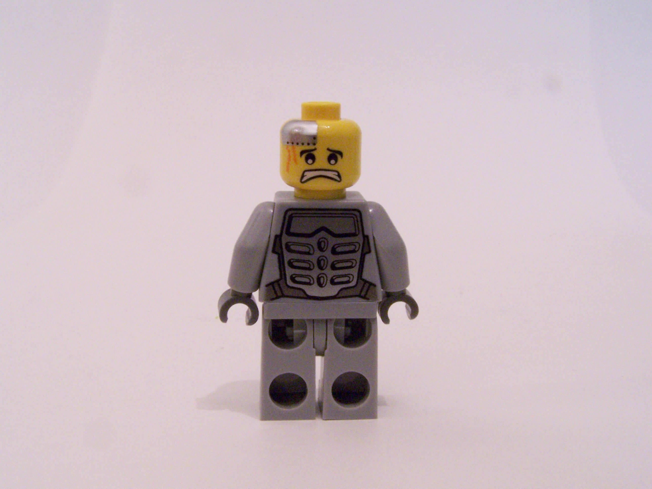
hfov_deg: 43.9
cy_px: 244
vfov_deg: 33.6
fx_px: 810
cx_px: 326
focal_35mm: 43
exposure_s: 1/4
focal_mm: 7.1
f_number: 8
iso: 400
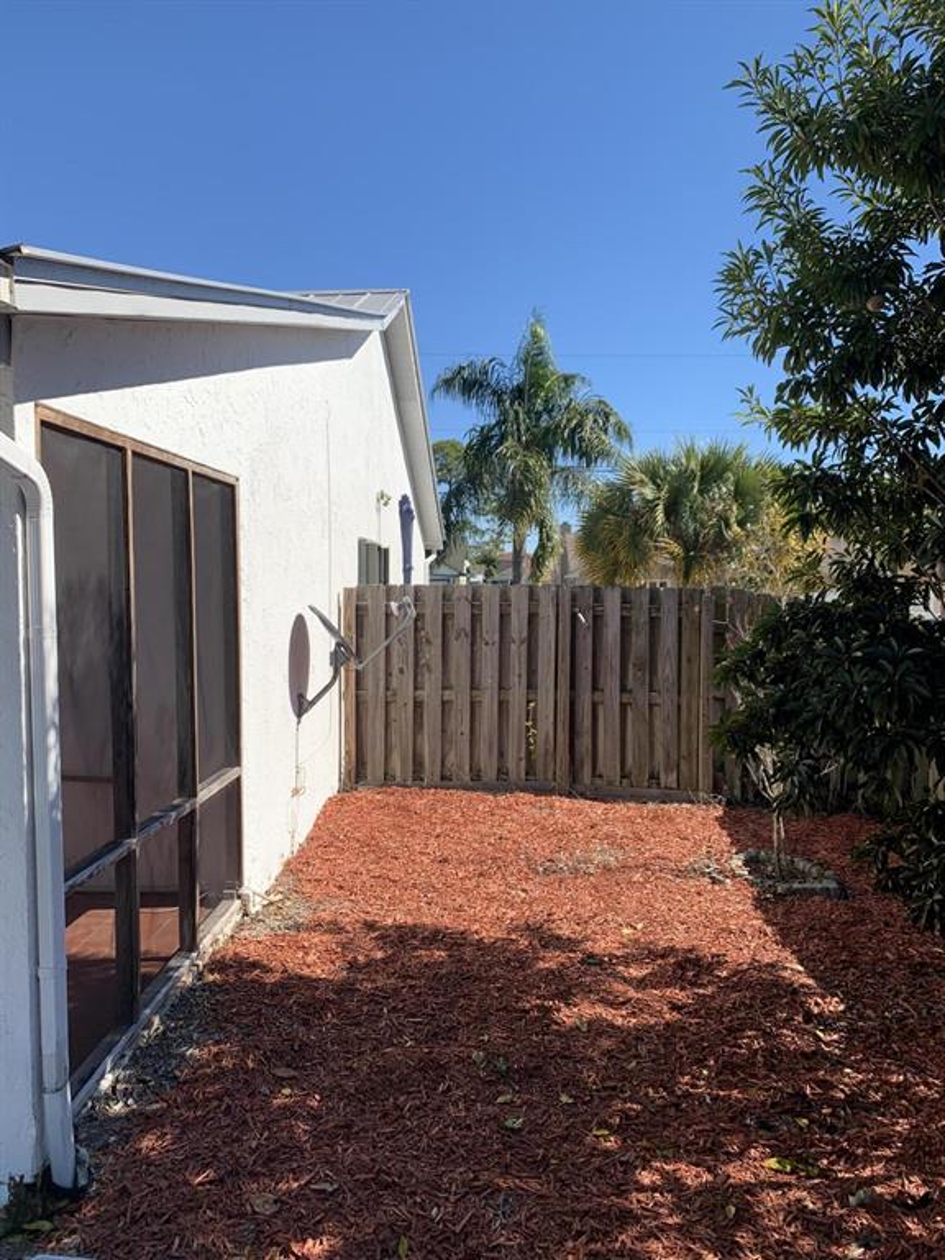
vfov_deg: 67.3
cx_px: 472
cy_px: 630
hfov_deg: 53.1
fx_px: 946
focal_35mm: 26
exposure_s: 1/1718
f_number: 1.8
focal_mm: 4.25
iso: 25
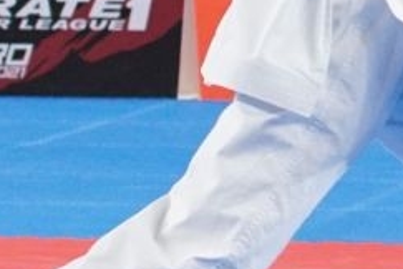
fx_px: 8709
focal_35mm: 778
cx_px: 735
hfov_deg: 2.6
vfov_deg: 1.8
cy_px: -279
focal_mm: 70
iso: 1000
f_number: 3.2
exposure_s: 1/400
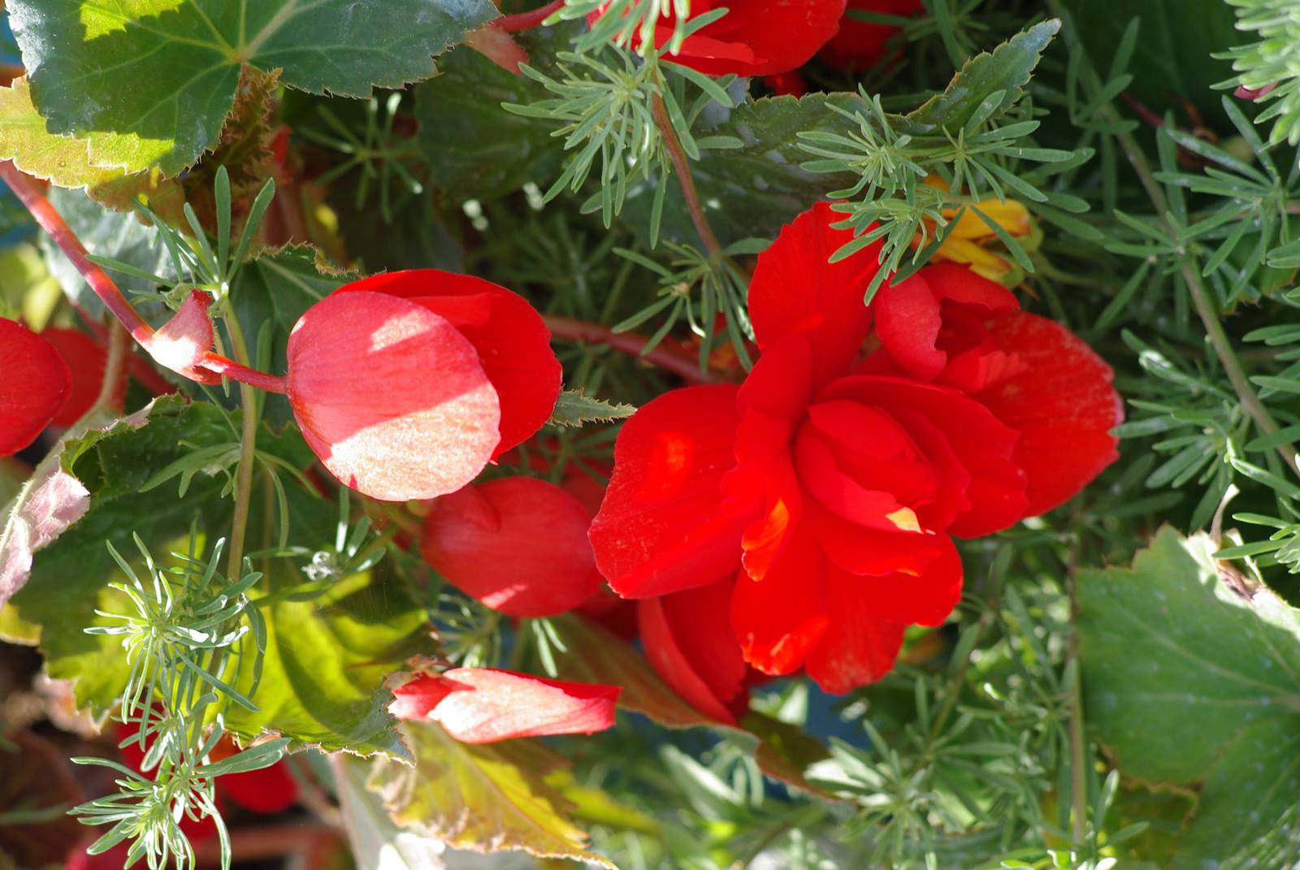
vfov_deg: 13.1
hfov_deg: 19.4
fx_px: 3796
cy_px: 435
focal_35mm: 105
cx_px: 650
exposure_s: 1/250
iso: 200
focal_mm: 70
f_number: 5
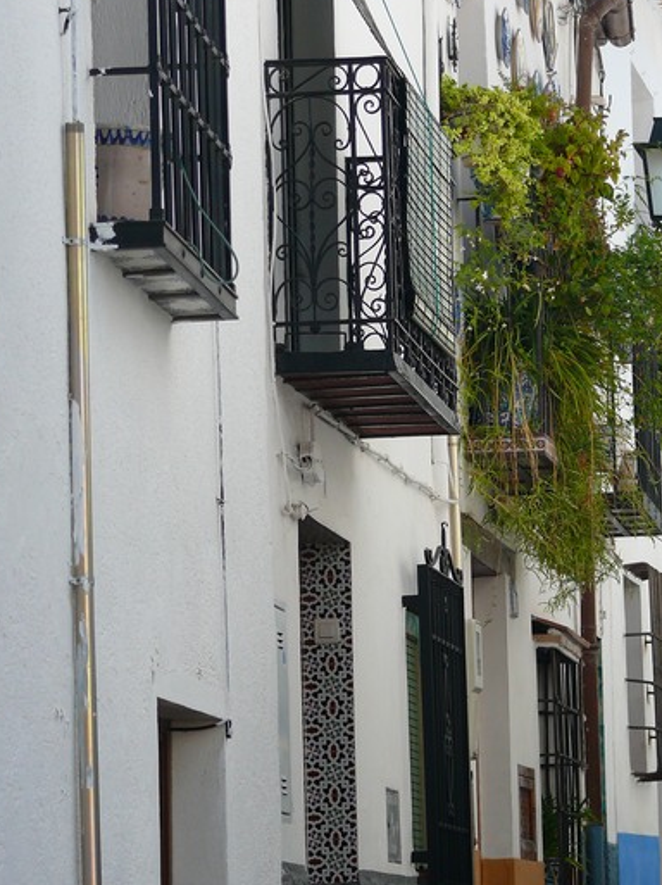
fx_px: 4442
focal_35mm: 174
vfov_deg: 11.4
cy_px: 566
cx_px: 434
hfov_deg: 8.5
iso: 100
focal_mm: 25.2
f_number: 4
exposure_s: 1/160
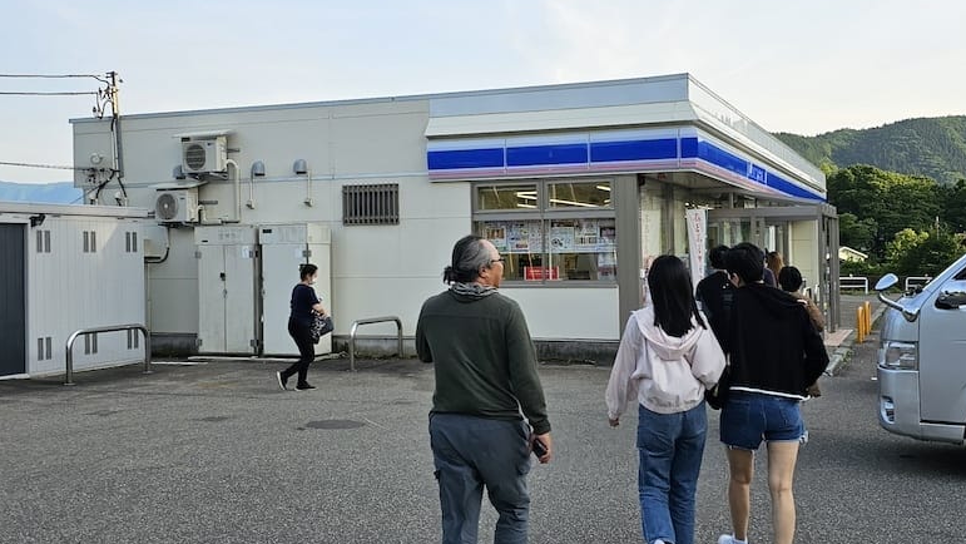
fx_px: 666
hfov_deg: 71.9
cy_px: 305
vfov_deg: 44.3
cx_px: 479
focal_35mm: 26
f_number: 1.7
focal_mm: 6.3
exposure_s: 1/476
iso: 16
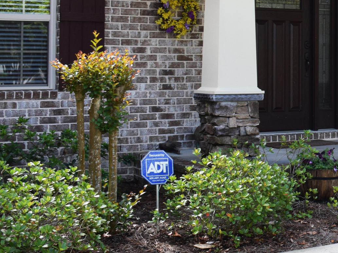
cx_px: 429
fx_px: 820
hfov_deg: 21.3
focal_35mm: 84
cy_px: 21
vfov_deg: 17.3
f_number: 7.1
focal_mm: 20
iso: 400
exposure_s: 1/200
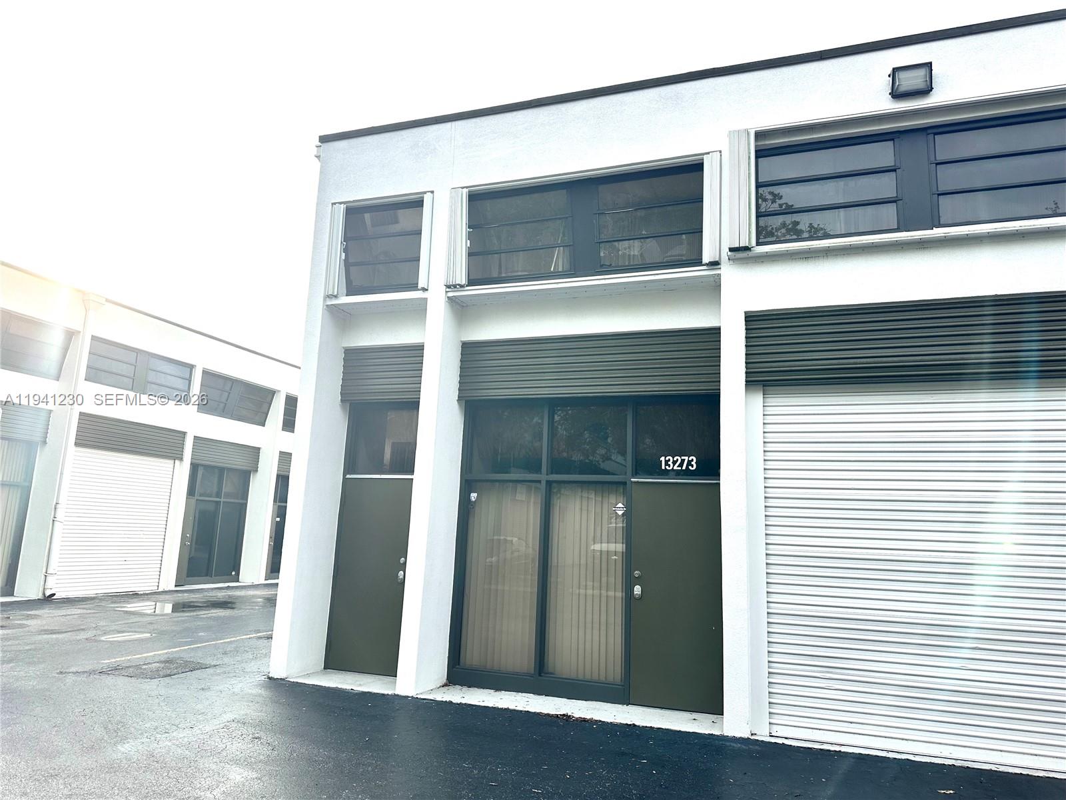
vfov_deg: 56.8
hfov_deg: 71.6
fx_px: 739
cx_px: 533
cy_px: 400
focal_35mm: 24
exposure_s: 1/1845
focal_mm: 6.86
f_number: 1.78
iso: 80
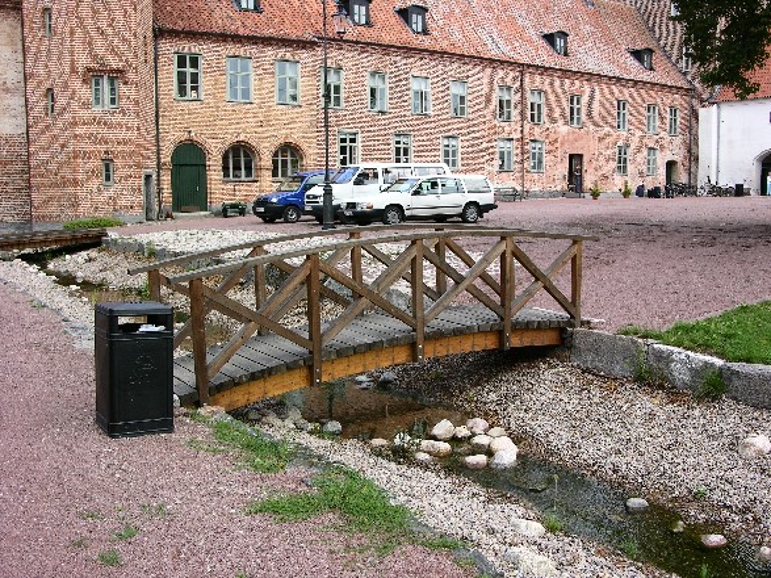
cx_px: 386
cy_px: 289
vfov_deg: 40.7
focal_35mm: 35
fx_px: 779
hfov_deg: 52.6
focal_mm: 8.9
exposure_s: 1/69.4
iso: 50
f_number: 5.6
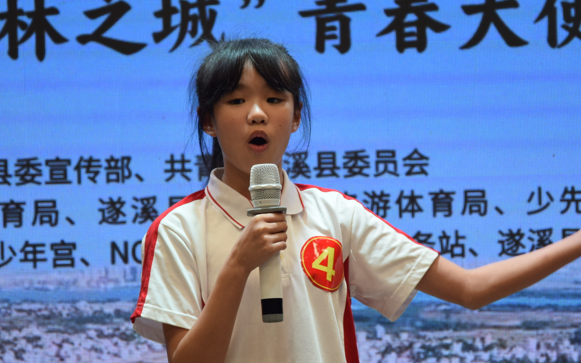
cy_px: 214
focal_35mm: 231
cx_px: 307
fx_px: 3654
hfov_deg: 9.1
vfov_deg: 5.7
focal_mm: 105
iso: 400
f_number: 5.6
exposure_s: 1/125
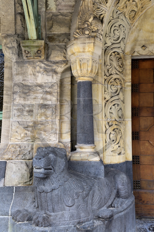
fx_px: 257
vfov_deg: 48.5
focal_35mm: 40
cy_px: 116
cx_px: 77
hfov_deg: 33.3
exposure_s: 1/60
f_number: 6.3
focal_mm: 40
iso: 400
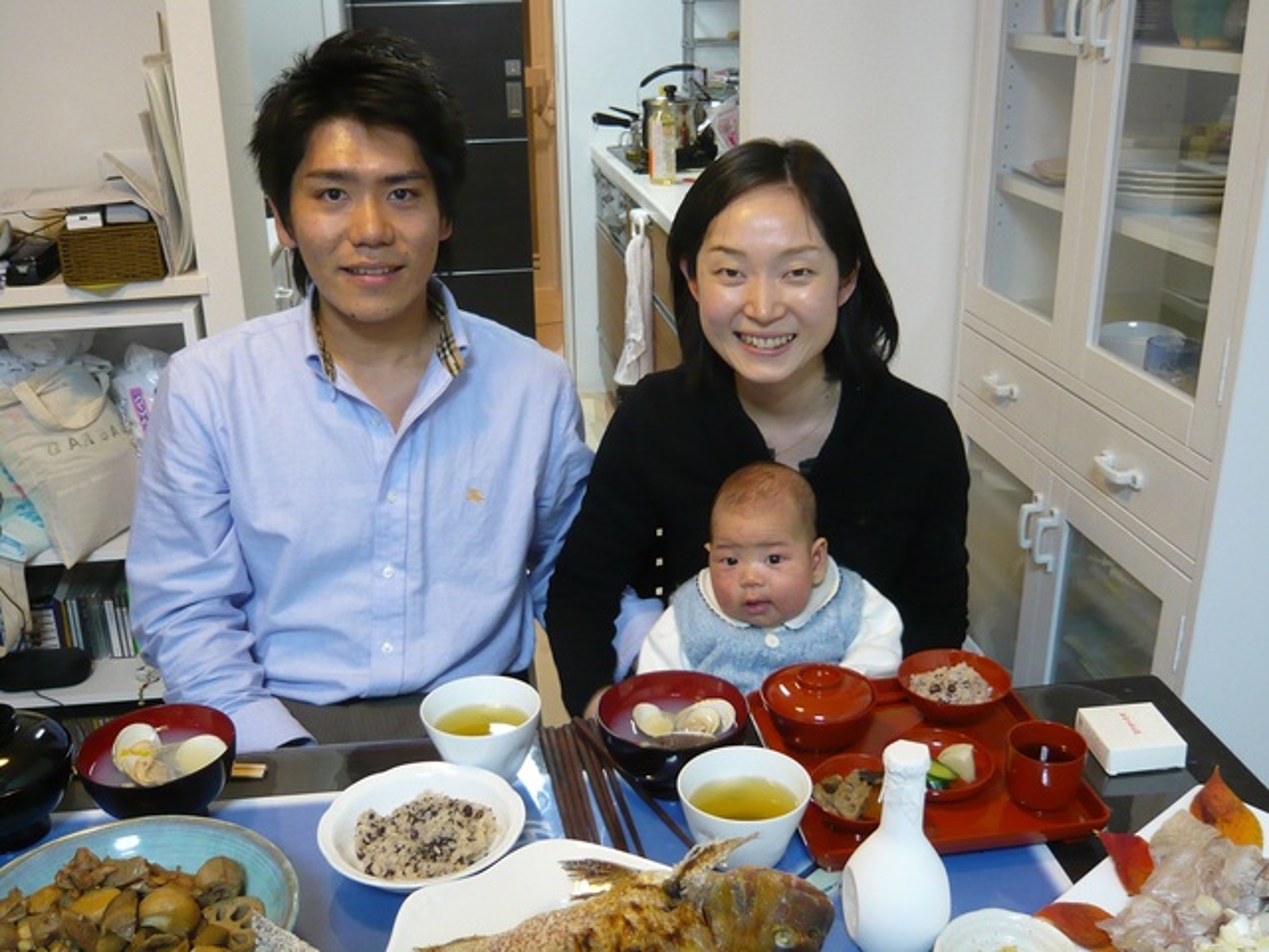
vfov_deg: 41.8
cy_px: 476
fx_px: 1246
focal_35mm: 34
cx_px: 634
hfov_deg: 54.0
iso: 200
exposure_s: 1/13
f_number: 3.1
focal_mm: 5.5
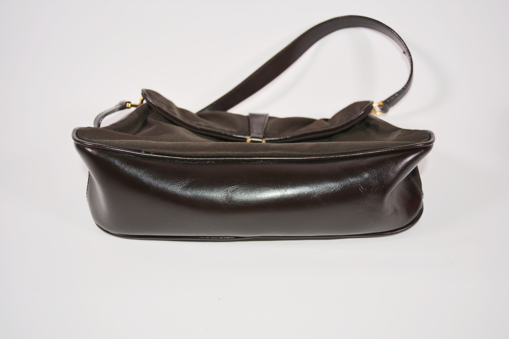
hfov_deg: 57.2
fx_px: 467
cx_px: 254
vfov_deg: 40.0
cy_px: 170
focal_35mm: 33
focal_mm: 22
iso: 100
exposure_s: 1/160
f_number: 3.5
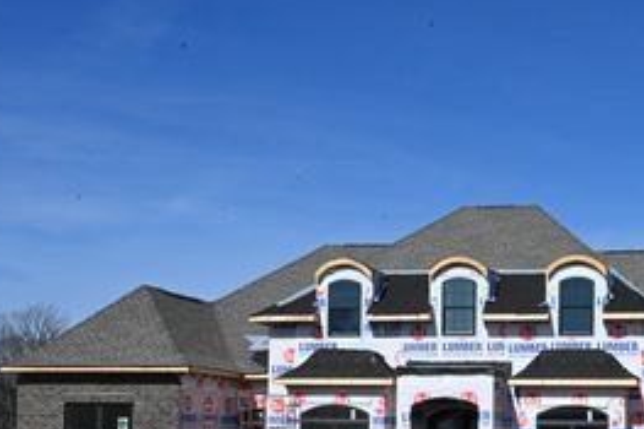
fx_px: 1072
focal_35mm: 60
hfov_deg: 32.3
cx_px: 536
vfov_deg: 22.0
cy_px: 396
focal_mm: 31.5
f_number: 22
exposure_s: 1/2000
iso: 3200
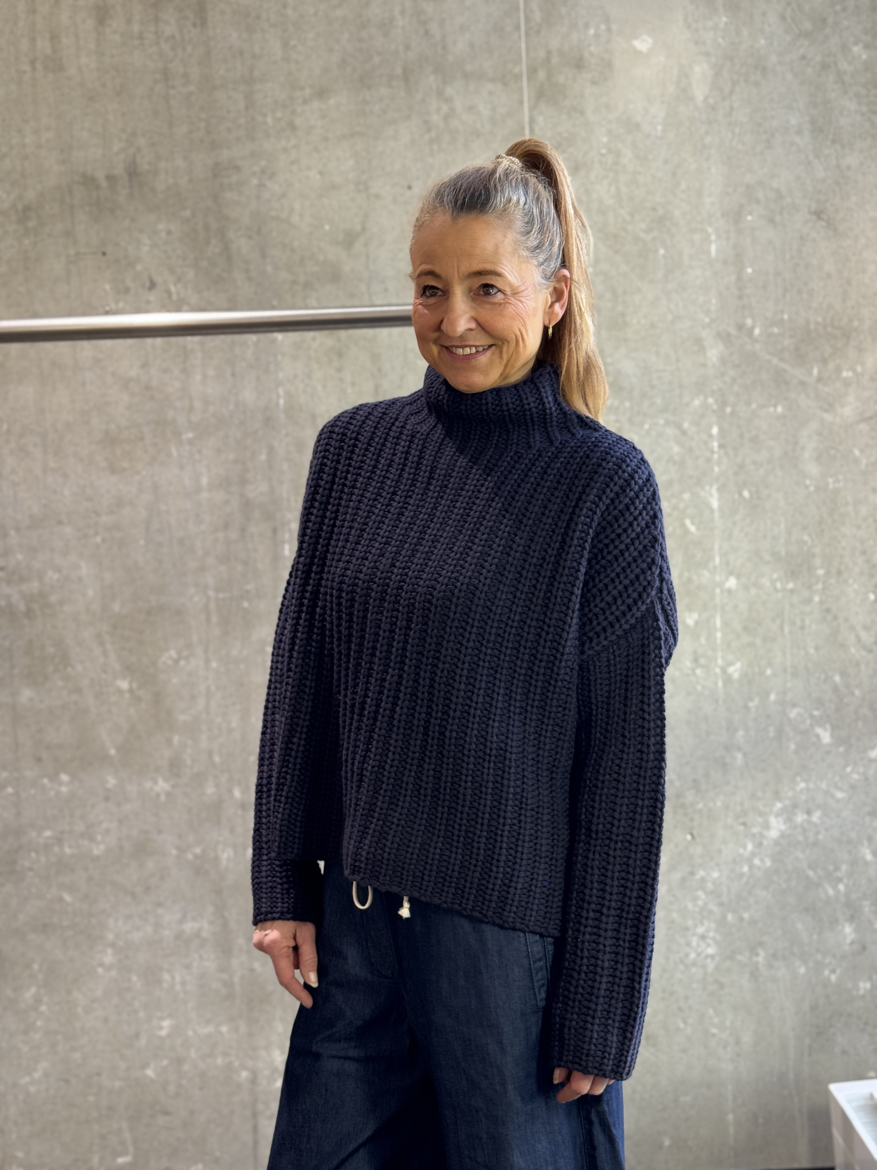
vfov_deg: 39.7
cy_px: 585
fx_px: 1621
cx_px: 438
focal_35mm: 48
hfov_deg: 30.3
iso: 80
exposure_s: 1/100
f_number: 1.78
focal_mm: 6.76
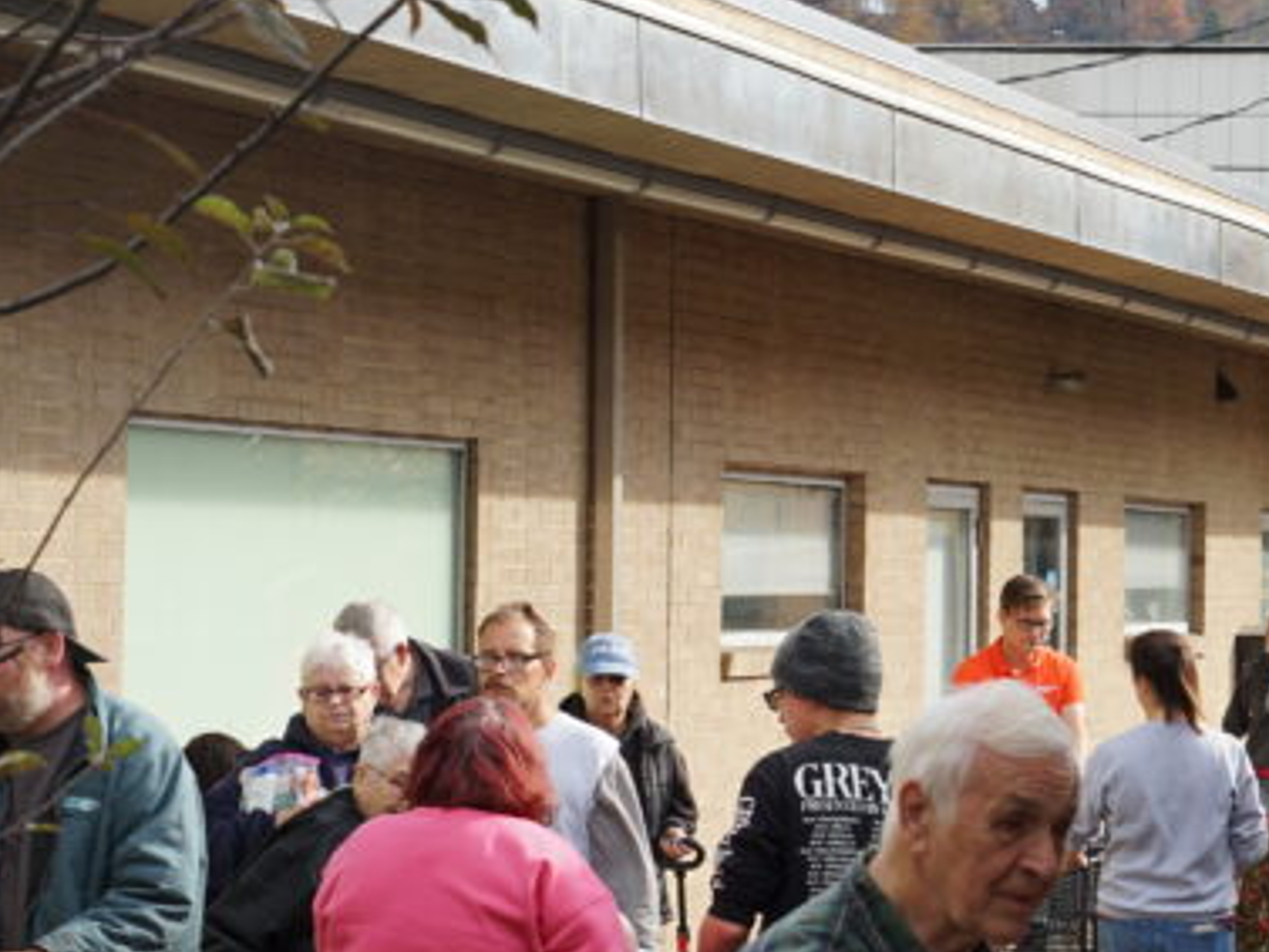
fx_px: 4694
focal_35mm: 128
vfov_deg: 11.6
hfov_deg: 15.0
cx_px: 1420
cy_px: 493
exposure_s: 1/125
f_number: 8
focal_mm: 49
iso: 100
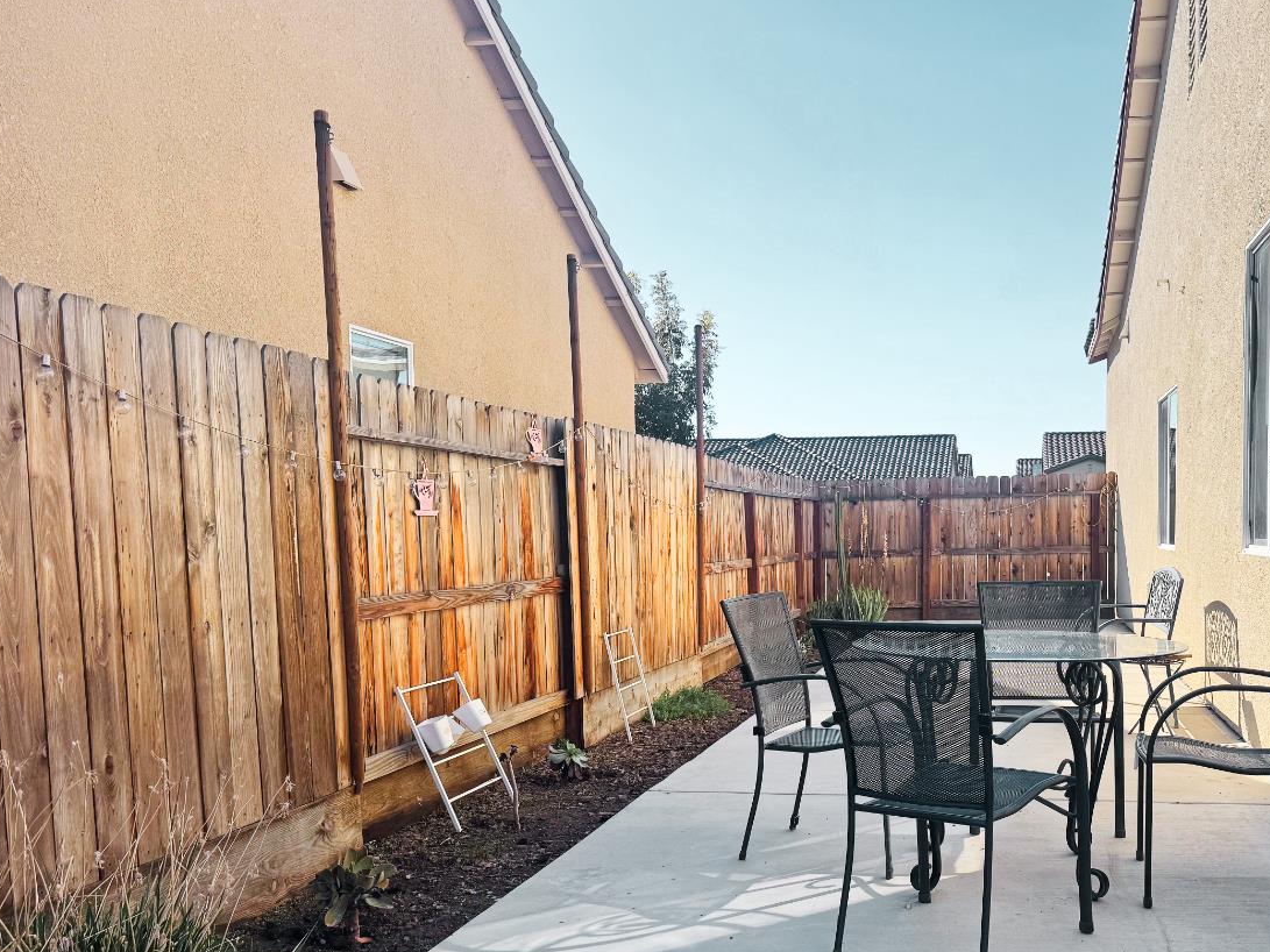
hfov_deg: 54.1
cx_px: 856
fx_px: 1211
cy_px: 593
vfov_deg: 42.6
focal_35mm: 33
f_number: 1.78
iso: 80
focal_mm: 6.76
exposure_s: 1/4310
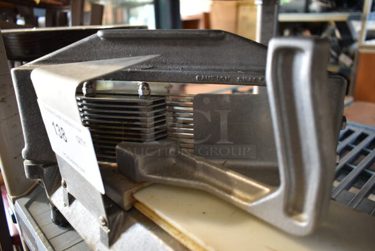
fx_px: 282
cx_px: 188
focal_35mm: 27
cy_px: 126
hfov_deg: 67.3
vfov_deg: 48.0
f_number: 3.5
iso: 560
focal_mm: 18
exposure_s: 1/30
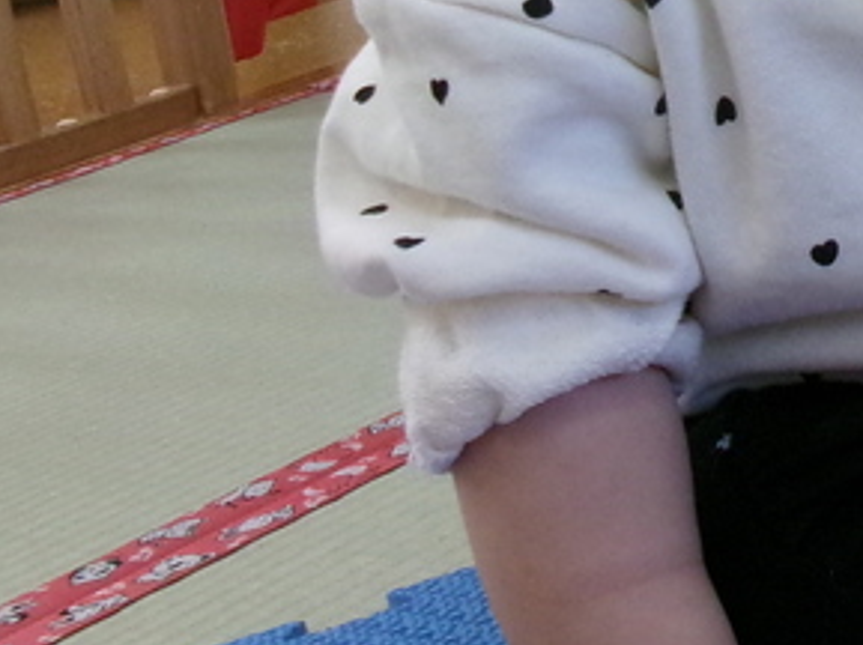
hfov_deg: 19.4
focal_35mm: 97
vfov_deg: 14.5
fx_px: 2415
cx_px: 956
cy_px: -212
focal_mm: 5.1
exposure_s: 1/125
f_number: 3.9
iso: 453
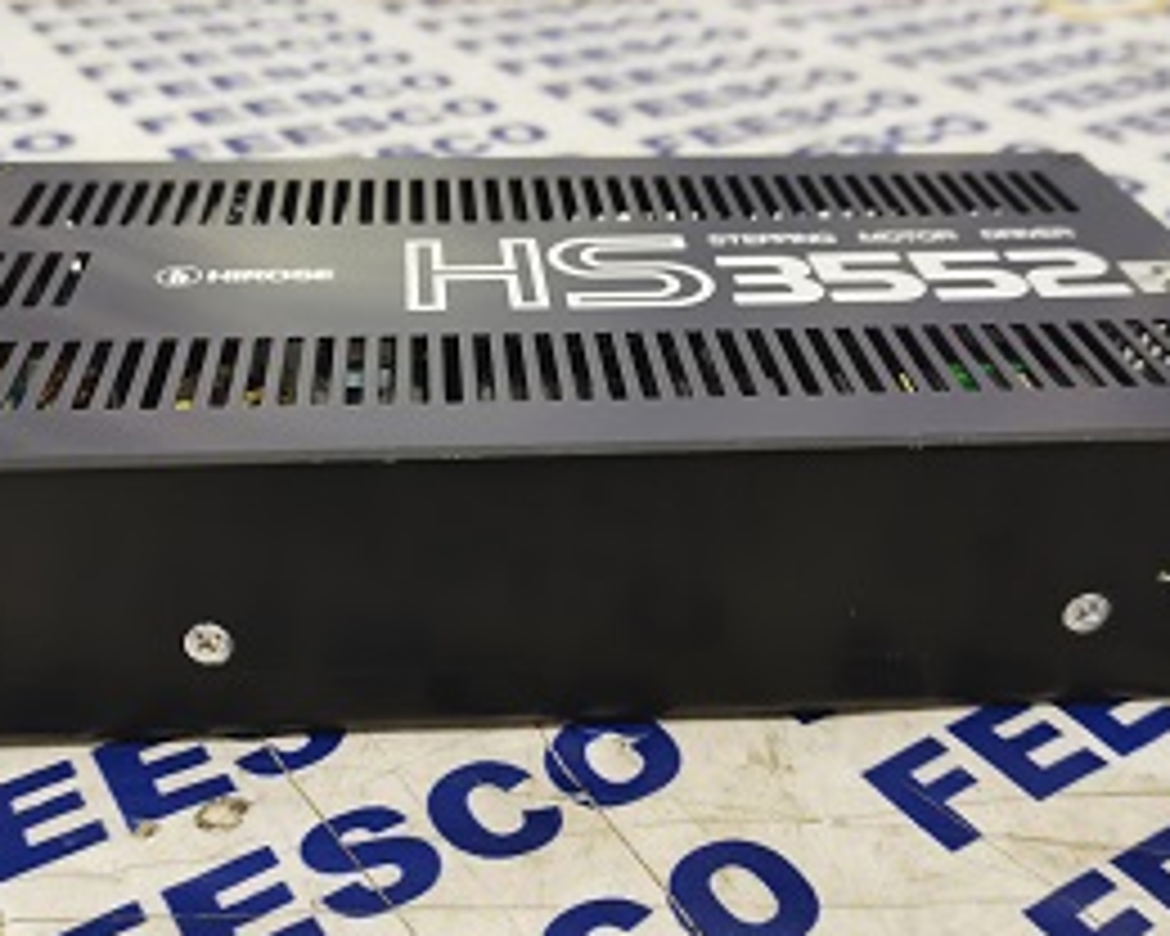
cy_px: 428
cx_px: 544
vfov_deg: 38.2
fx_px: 1350
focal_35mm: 39
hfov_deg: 46.8
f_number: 1.8
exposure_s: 1/25
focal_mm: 5.58
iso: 500
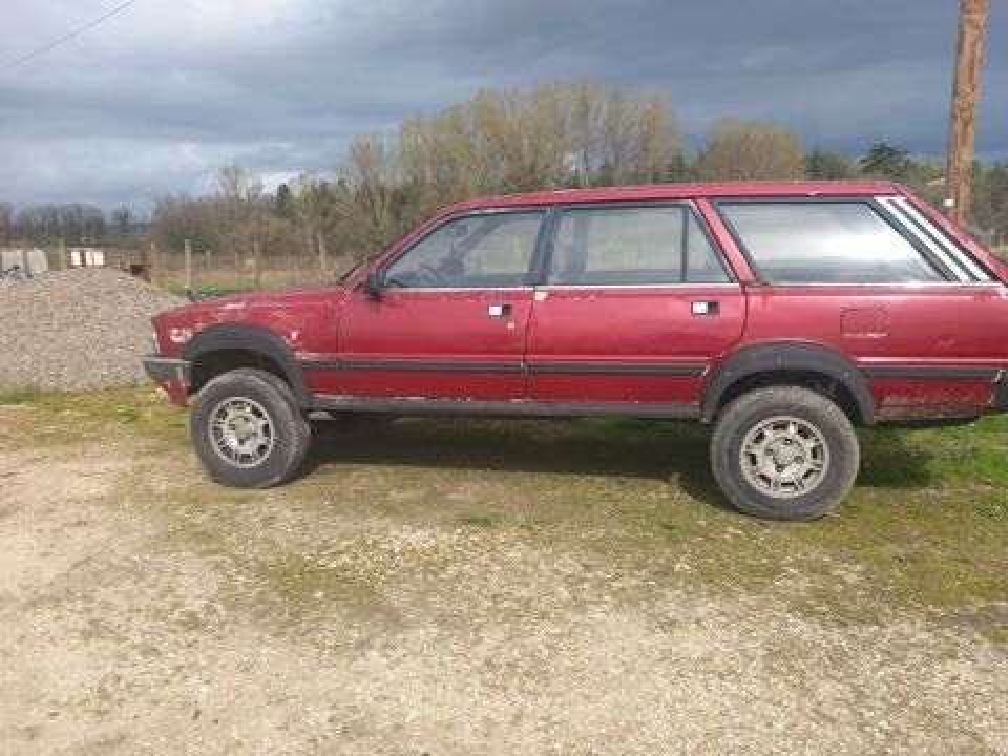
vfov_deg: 54.9
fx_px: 728
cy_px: 378
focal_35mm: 25
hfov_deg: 69.4
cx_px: 504
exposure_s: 1/526
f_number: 2
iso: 20
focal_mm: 4
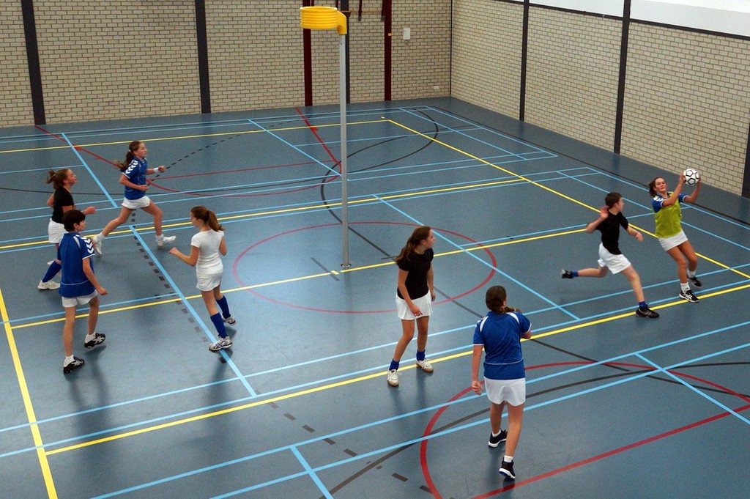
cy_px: 250
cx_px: 375
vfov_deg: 43.5
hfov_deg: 62.0
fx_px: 624
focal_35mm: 30
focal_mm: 20
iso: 1250
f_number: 4
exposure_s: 1/250
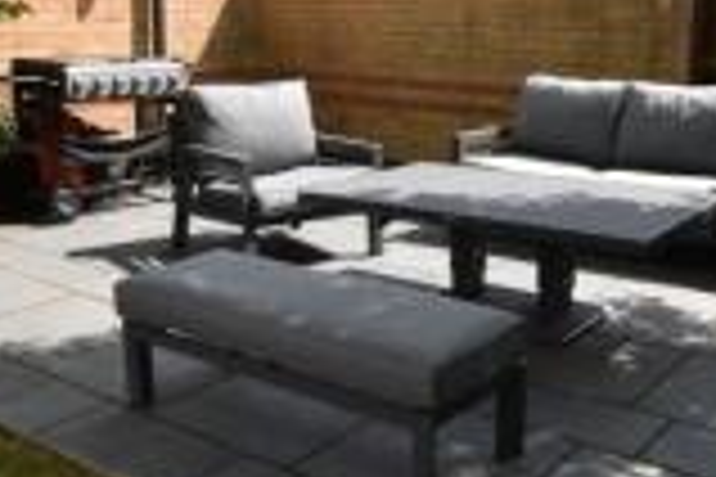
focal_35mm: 45
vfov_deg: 29.7
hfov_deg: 43.5
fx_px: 895
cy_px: 160
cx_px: 410
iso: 100
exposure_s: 1/200
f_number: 7.1
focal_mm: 10
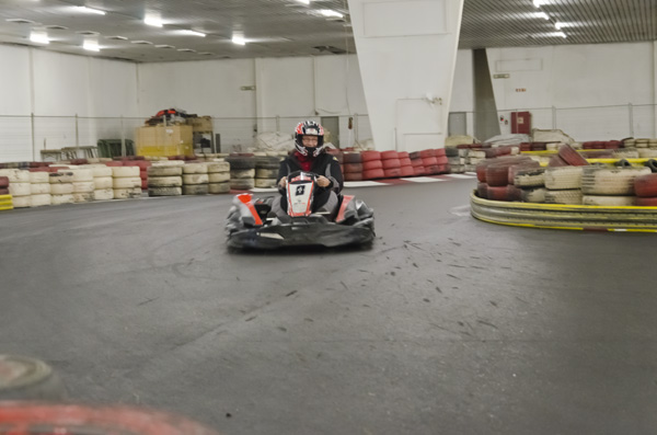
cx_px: 328
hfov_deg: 26.0
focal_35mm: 78
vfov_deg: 17.4
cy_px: 218
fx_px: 1420
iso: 1600
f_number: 6.3
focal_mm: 52
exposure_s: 1/25
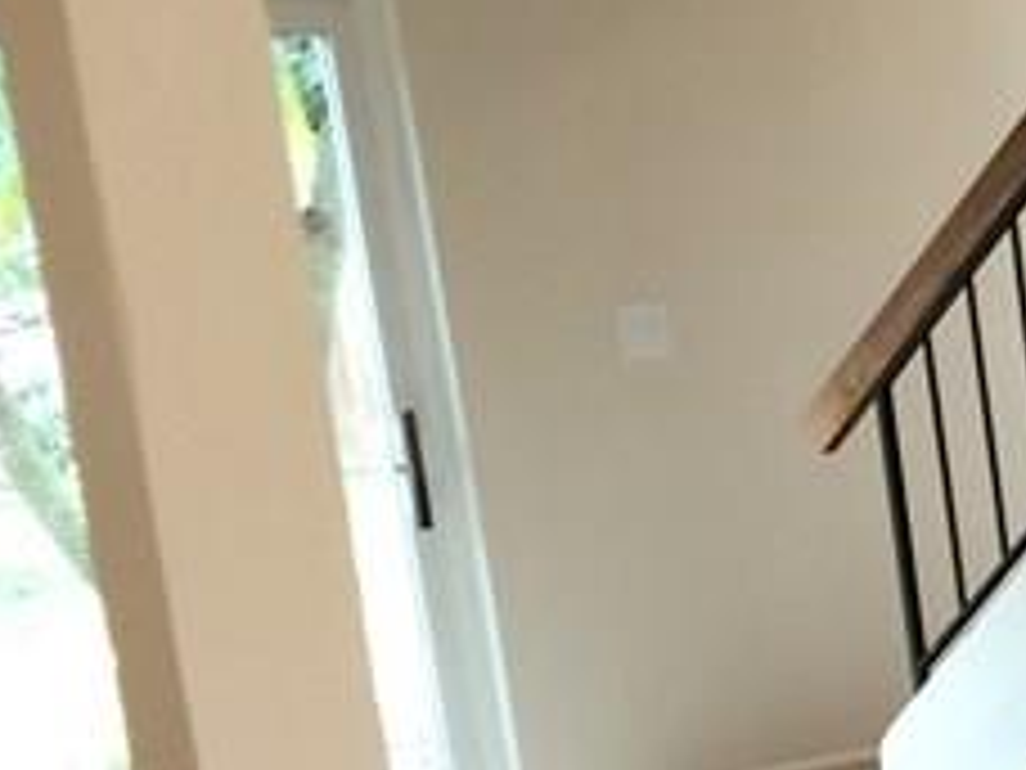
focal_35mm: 130
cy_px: 1207
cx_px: 2214
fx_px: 3853
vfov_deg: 10.9
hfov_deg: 12.7
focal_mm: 4.15
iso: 64
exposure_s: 1/30
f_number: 2.2
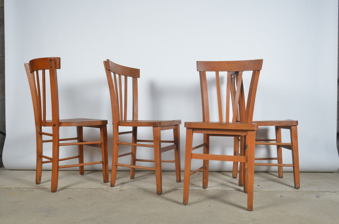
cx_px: 170
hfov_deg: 62.0
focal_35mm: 30
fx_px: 282
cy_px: 112
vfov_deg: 43.4
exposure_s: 1/125
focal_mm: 20
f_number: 11
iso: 100
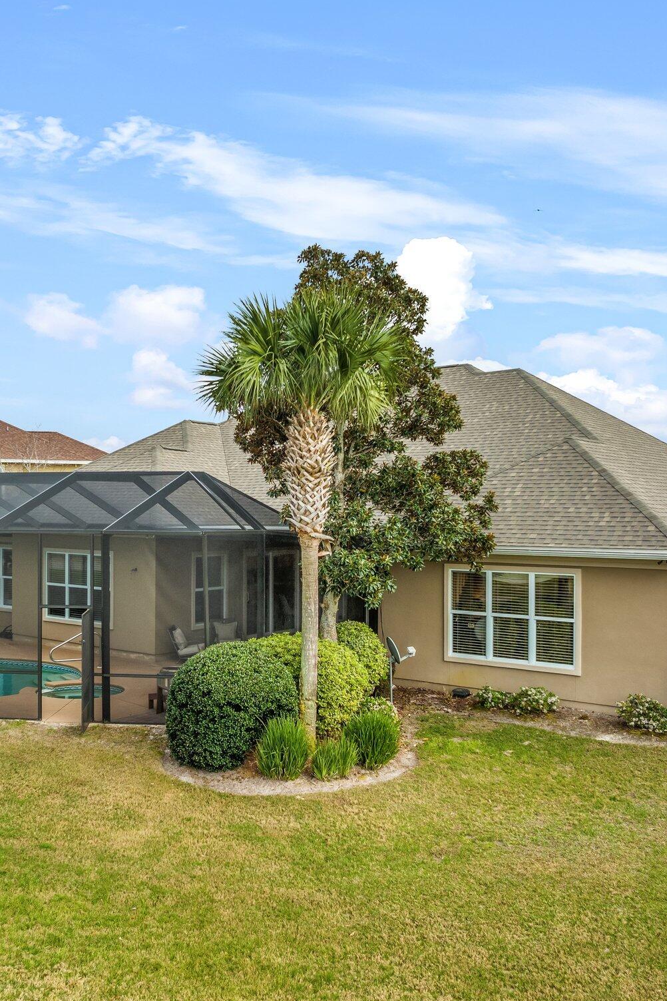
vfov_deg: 55.8
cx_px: 256
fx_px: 945
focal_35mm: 34
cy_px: 507
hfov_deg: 38.7
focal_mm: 12.29
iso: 100
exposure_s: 1/400
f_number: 4
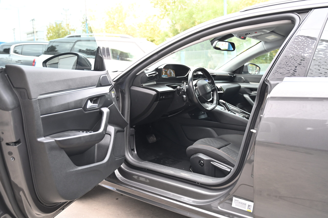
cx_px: 164
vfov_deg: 39.4
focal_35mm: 34
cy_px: 109
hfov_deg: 56.5
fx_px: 305
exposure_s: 1/125
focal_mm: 33.5
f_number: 4
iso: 1000
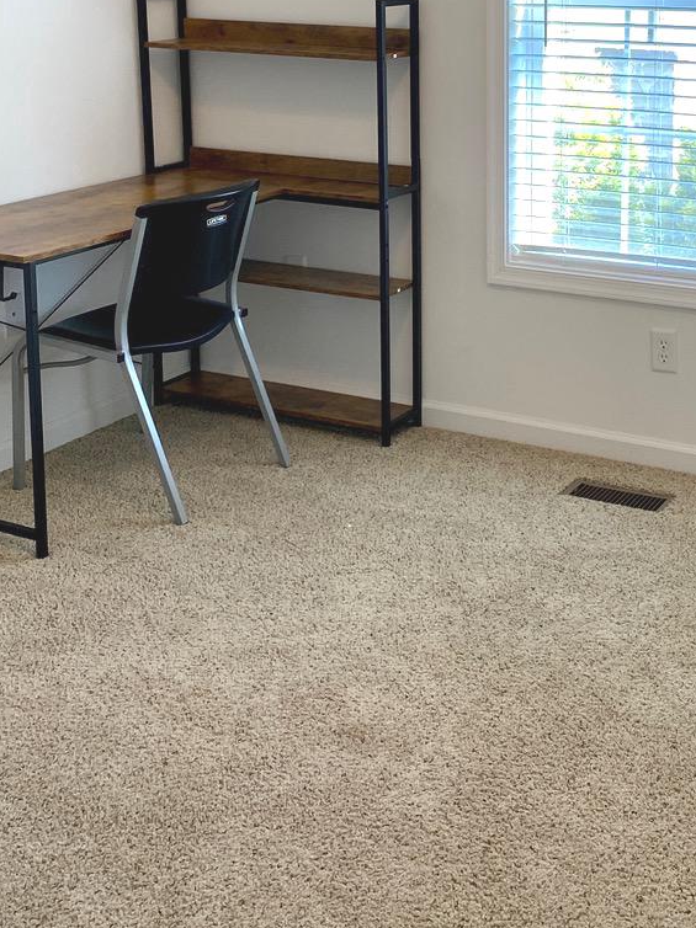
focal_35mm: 53
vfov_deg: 35.2
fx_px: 1422
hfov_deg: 27.2
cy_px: 204
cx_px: 506
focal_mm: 4.25
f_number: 1.8
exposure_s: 1/60
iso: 64
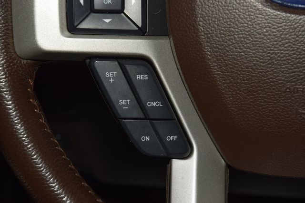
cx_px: 152
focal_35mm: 105
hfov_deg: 19.5
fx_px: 890
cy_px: 102
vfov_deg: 13.0
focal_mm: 70
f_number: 8
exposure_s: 1/125
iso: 100
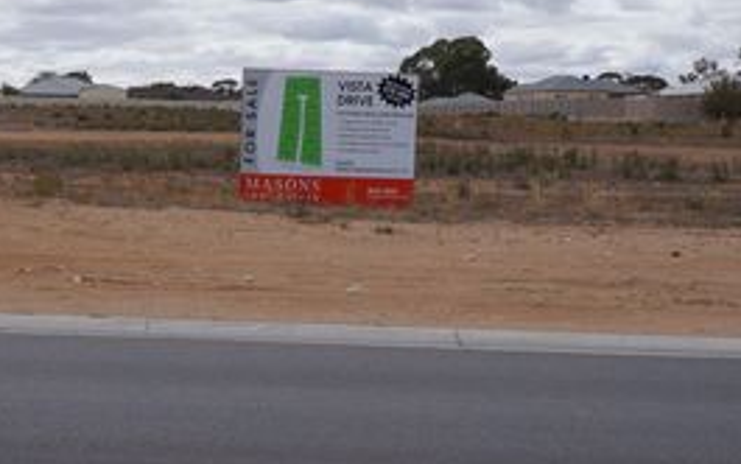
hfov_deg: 31.2
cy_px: 214
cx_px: 243
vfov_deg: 20.0
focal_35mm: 65
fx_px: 1313
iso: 100
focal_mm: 24
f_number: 6.3
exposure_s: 1/800
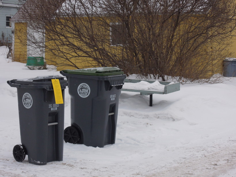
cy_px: 88
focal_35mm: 100
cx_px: 118
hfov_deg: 19.6
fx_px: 682
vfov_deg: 14.8
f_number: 5.5
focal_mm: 17.9
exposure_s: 1/250
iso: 250
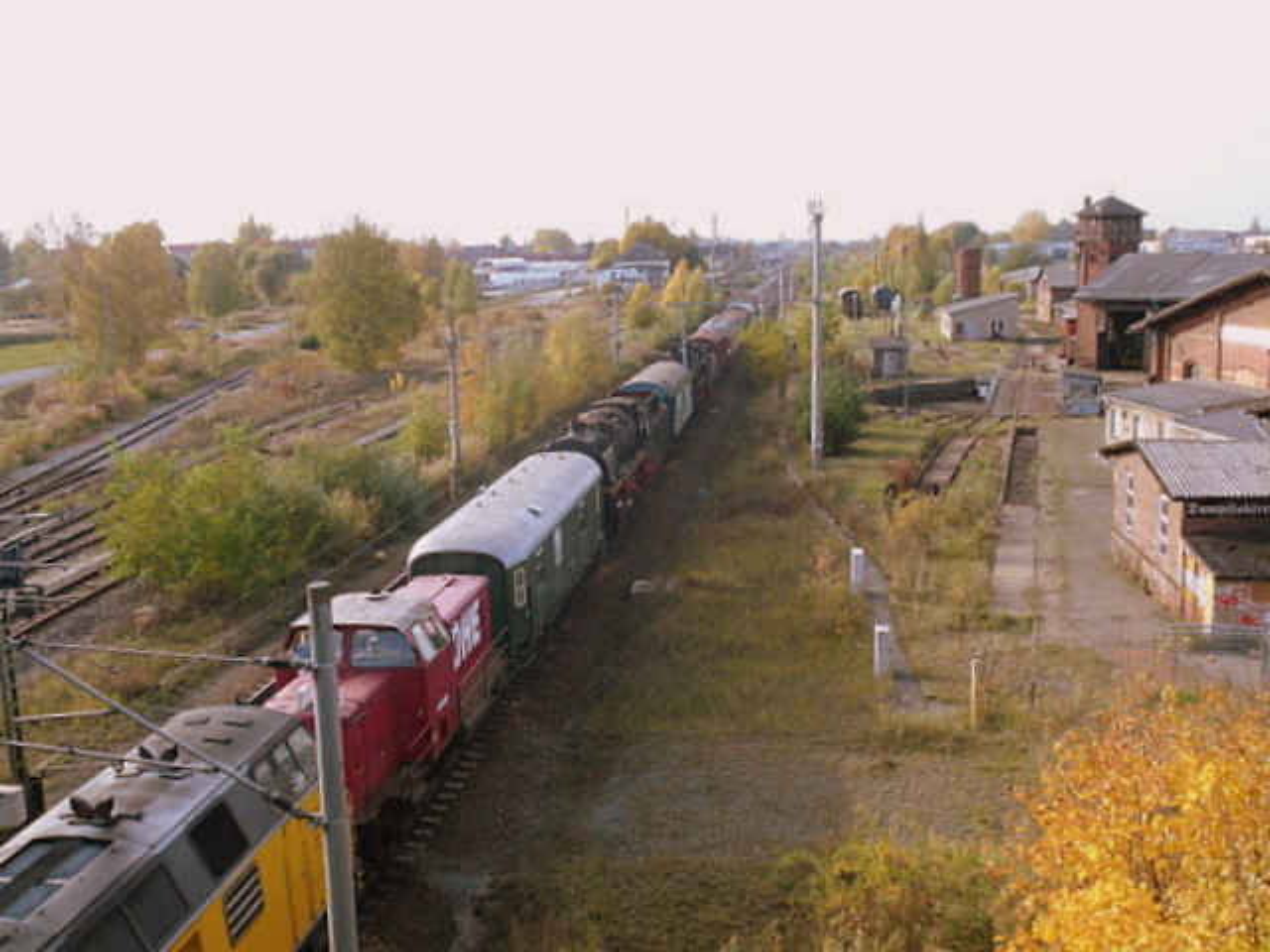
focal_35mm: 34
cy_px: 476
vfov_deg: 41.8
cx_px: 635
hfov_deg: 54.0
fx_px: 1247
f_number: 4
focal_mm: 6.2
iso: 100
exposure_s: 1/215
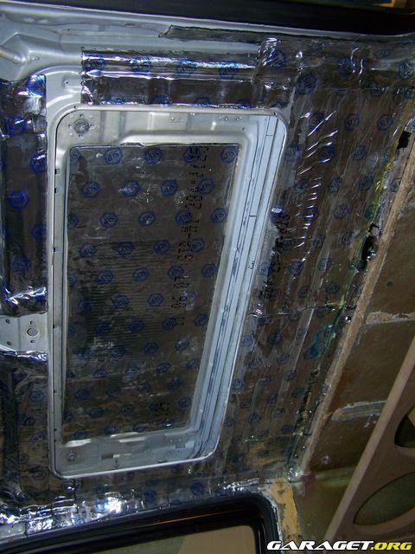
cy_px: 277
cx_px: 208
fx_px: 607
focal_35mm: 38
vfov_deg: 49.0
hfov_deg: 37.7
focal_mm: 6.3
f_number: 2.8
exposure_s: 1/60
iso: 80
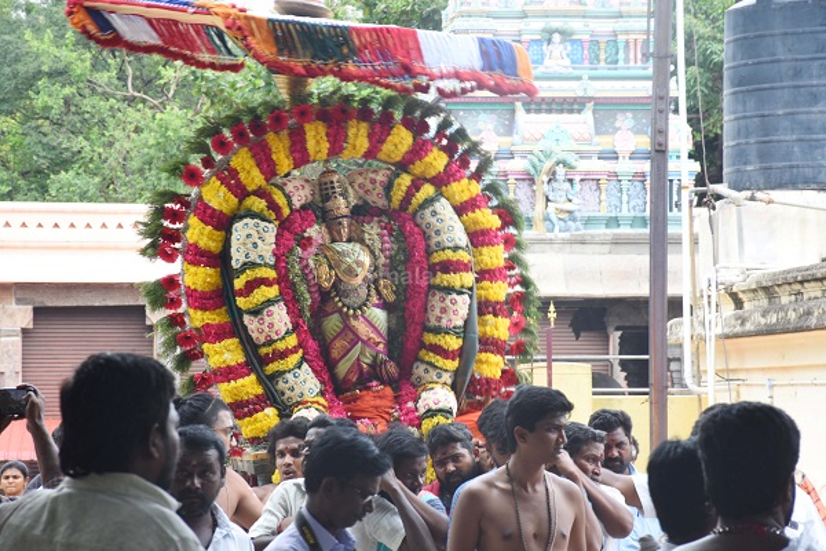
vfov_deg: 8.7
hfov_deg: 13.0
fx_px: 3613
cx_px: 413
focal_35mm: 158
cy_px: 276
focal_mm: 105
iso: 500
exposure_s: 1/125
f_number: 10
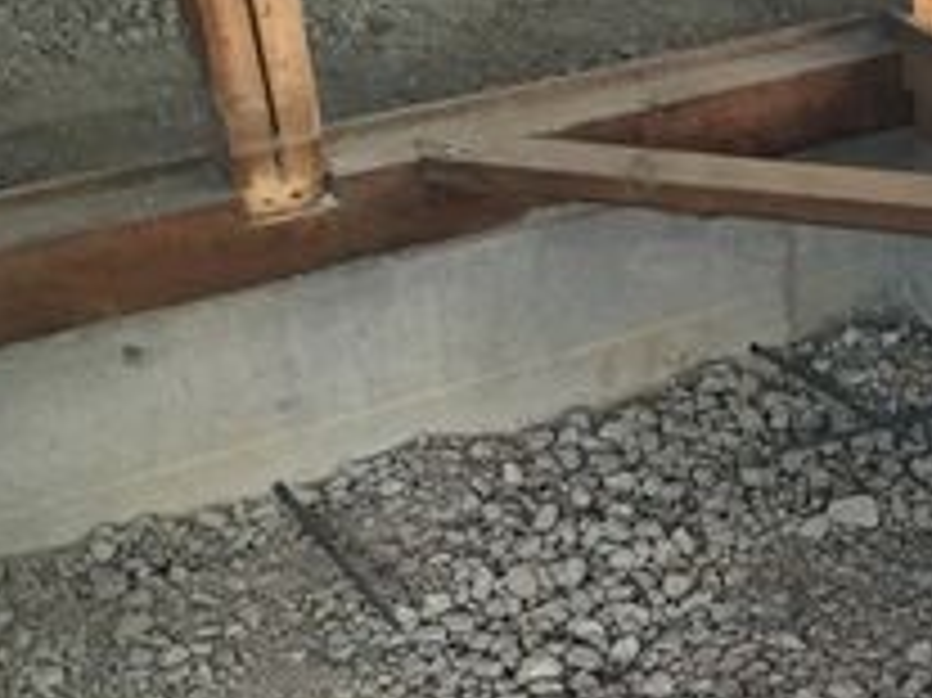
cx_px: 882
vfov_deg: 22.8
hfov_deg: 29.2
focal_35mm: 63
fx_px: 1695
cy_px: 597
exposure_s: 1/15
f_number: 2.2
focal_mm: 4.15
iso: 250
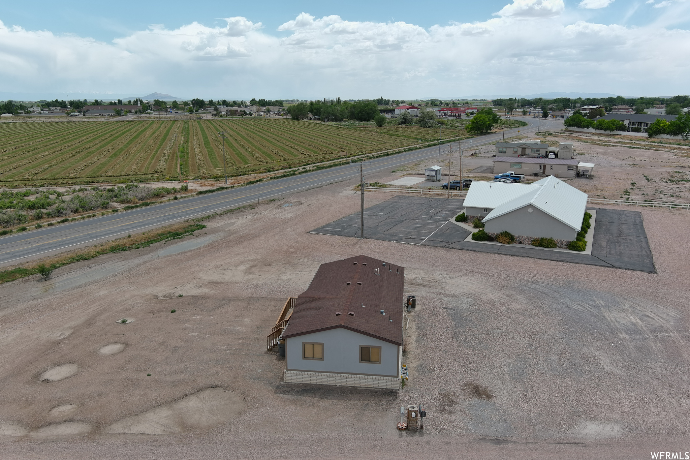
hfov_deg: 63.7
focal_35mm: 29
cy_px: 230
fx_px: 556
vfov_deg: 45.0
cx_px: 345
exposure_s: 1/1250
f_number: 2.8
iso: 100
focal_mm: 10.13
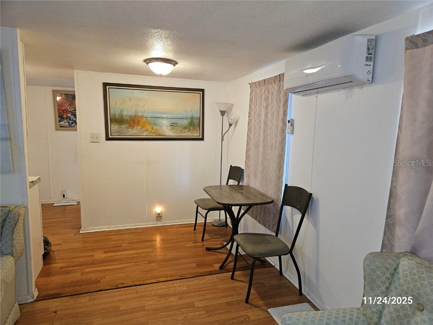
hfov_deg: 73.9
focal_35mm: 23
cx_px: 216
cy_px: 162
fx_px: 288
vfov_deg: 58.9
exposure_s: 1/40
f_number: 1.8
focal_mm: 5.4
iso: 100
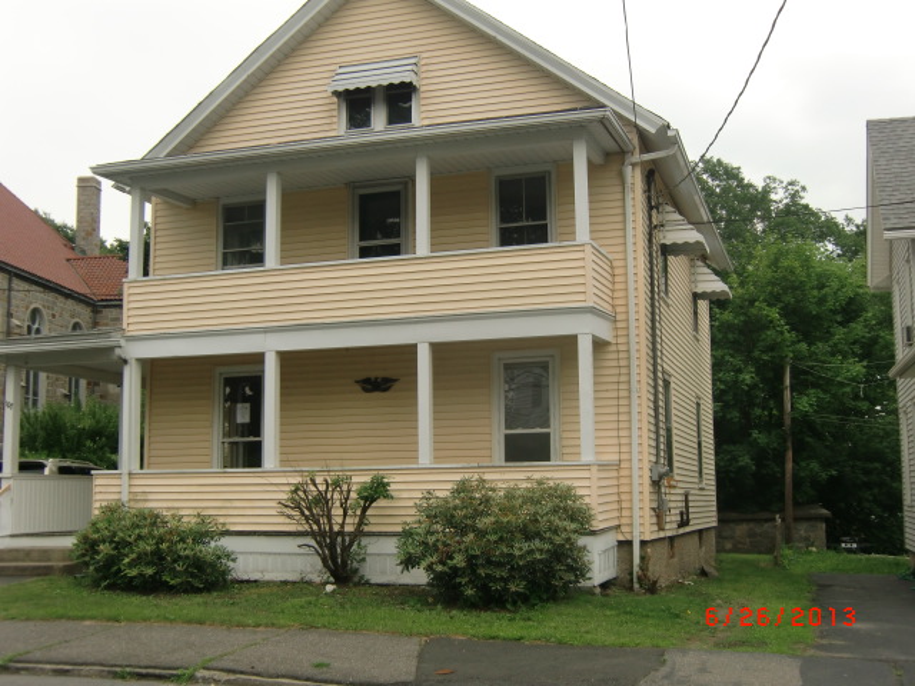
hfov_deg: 46.8
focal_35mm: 40
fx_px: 1057
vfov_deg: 36.0
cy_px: 343
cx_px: 458
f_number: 3.8
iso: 64
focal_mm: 7.1
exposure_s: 1/400
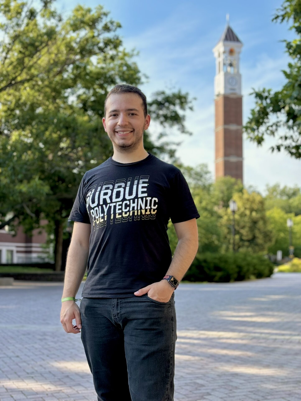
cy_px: 200
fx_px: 603
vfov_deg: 36.8
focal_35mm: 52
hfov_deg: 28.0
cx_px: 150
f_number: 1.6
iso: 32
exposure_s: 1/654
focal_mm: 5.96
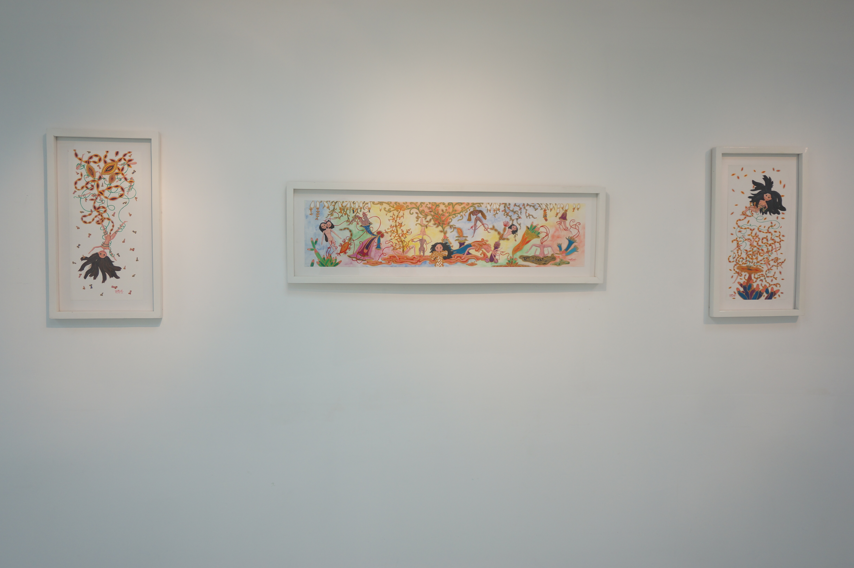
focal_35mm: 30
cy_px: 284
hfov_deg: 62.0
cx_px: 427
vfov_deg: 43.5
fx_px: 711
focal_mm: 20
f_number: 4
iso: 200
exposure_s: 1/50
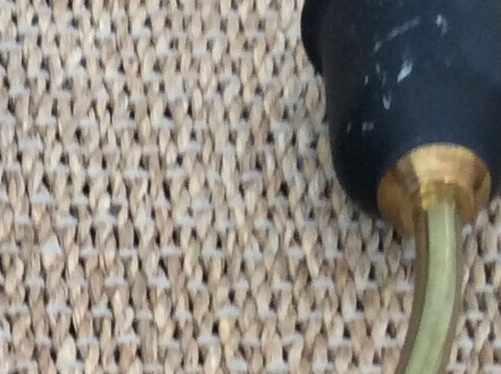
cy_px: 780
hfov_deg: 11.5
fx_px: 2355
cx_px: -296
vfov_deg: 8.5
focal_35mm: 163
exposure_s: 1/33
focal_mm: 3.3
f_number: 2.4
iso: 40
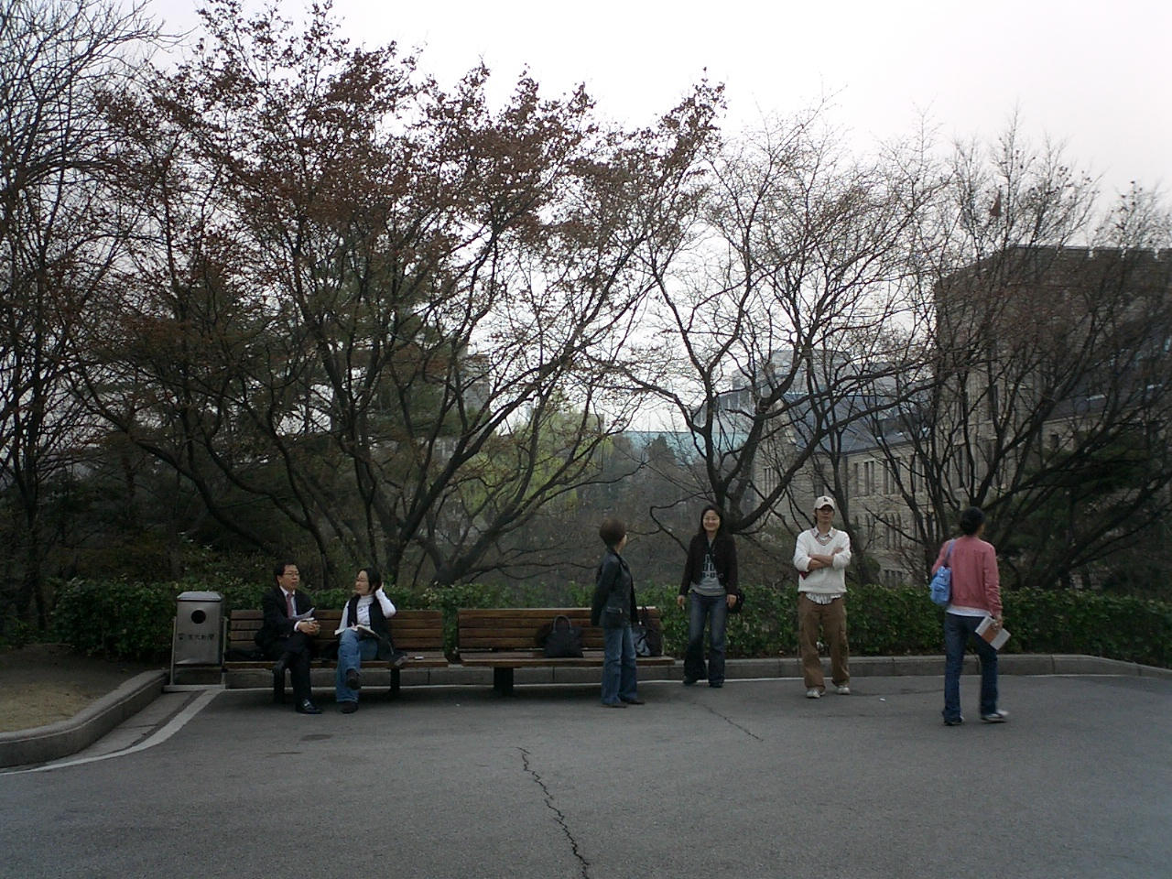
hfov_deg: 50.1
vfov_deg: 38.7
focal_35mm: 37
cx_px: 586
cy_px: 440
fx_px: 1253
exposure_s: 1/80
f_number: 3.5
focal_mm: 5.6
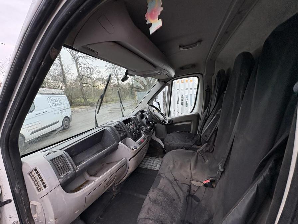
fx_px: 121
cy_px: 112
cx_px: 149
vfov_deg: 85.7
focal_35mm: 14
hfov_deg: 102.1
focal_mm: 2.22
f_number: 2.2
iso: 160
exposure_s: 1/99
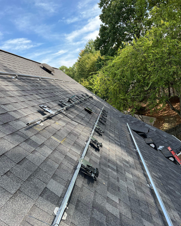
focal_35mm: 28
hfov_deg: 51.5
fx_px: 187
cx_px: 92
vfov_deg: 62.2
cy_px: 114
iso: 50
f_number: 1.5
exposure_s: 1/733
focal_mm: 5.7
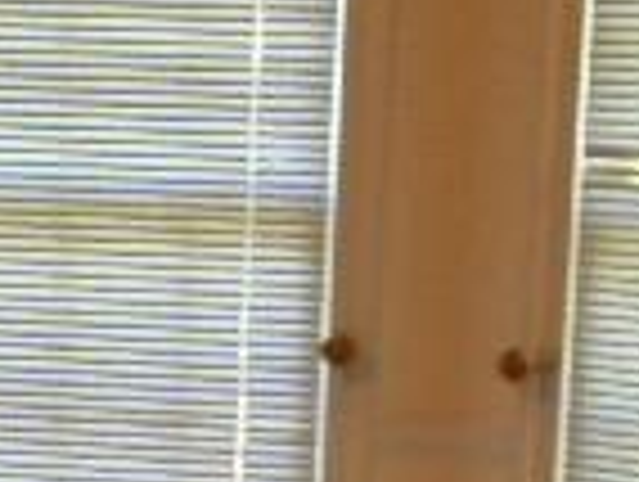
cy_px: 698
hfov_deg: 12.1
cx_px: 22
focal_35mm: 162
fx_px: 2996
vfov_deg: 9.0
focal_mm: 6.4
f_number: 3.7
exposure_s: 1/20.6
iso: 400
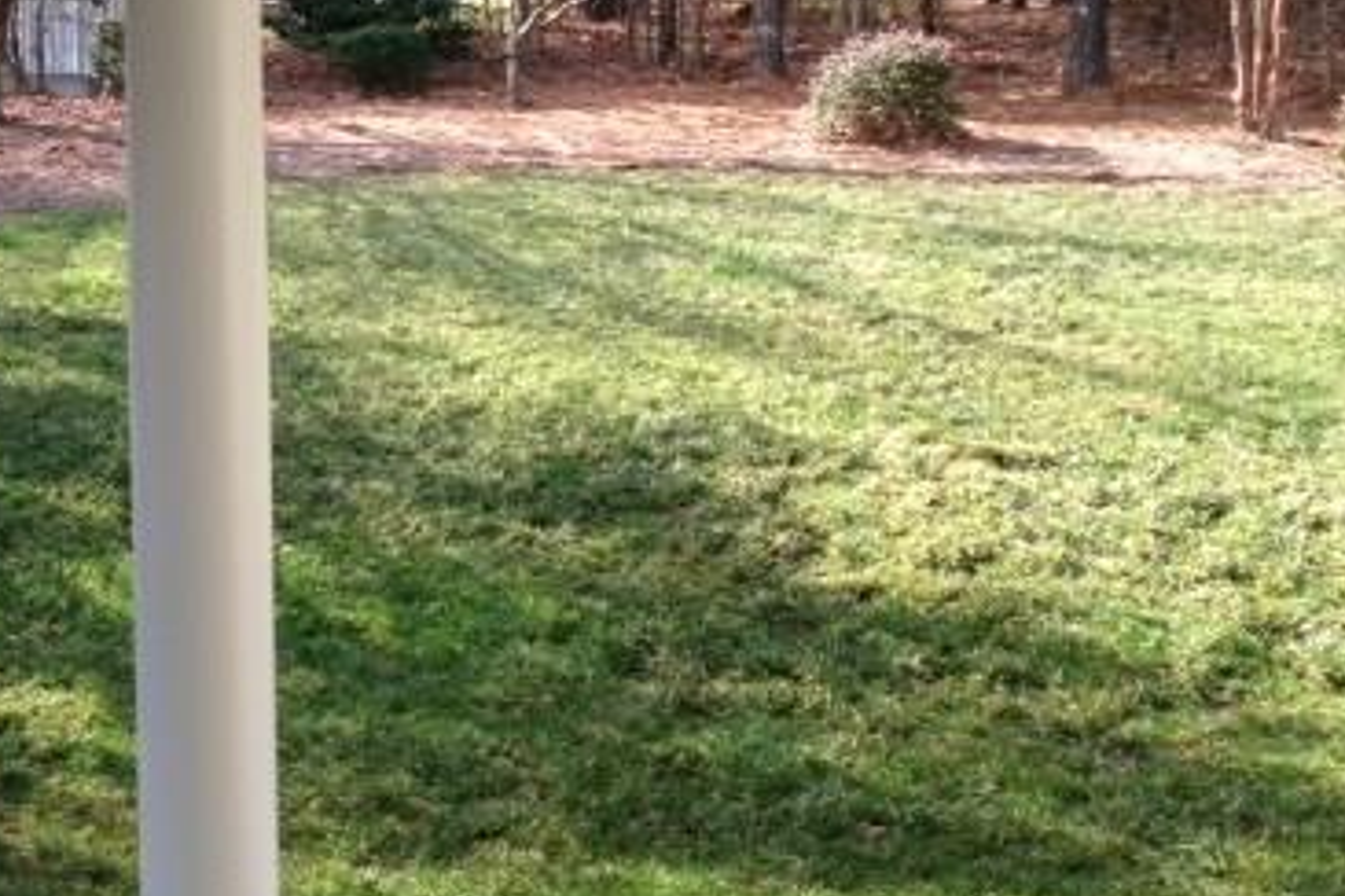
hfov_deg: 33.0
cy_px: 268
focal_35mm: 60
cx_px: 415
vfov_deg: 22.5
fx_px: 2241
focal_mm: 4.12
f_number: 2.4
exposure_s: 1/222
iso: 50
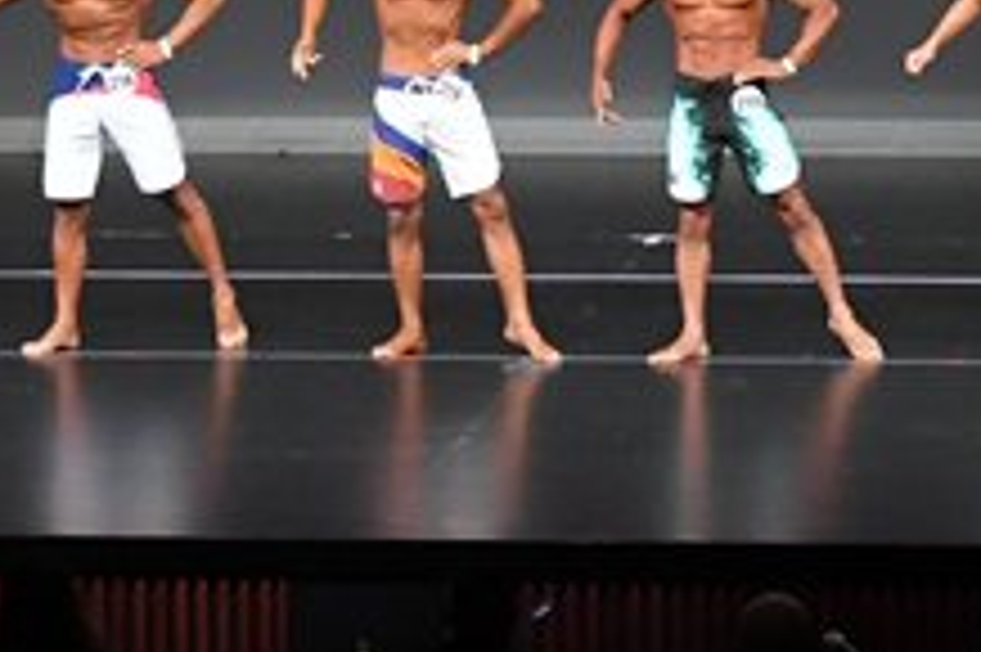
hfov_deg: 6.7
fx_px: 8414
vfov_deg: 4.4
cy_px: -27
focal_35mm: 309
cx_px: 547
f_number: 5.6
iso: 4000
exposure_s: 1/400
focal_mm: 58
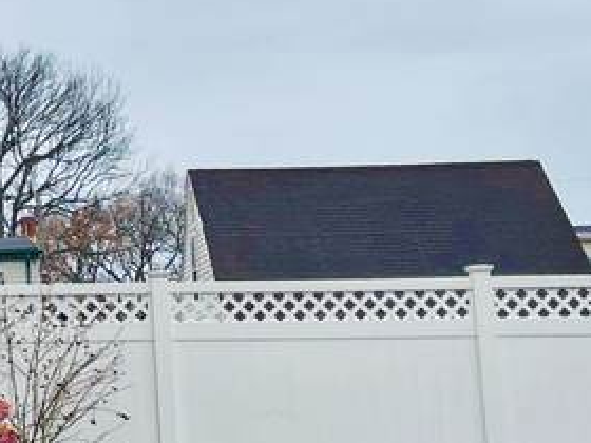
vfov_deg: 12.3
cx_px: -308
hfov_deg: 15.2
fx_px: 2032
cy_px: 19
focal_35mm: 119
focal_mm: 5.1
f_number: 1.6
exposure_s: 1/688
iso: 50
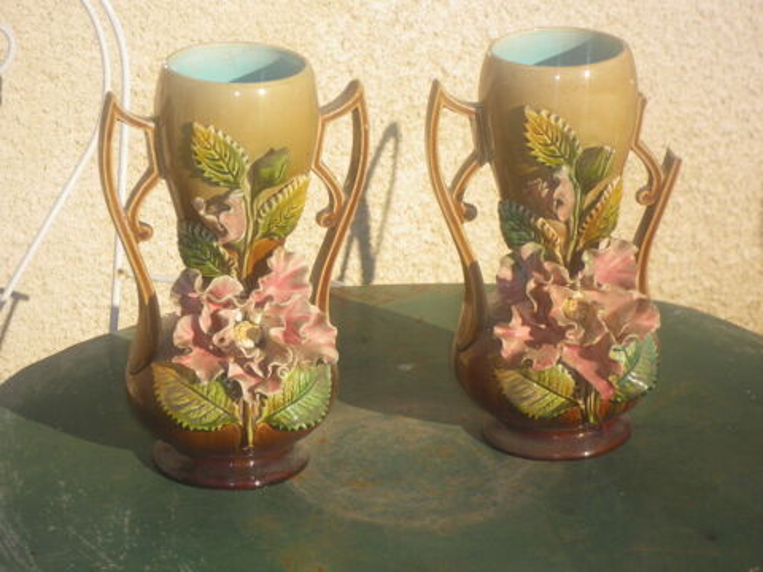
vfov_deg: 13.5
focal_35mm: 110
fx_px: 2425
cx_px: 382
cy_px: 286
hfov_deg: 17.9
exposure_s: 1/400
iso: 80
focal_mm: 19.6
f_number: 5.8
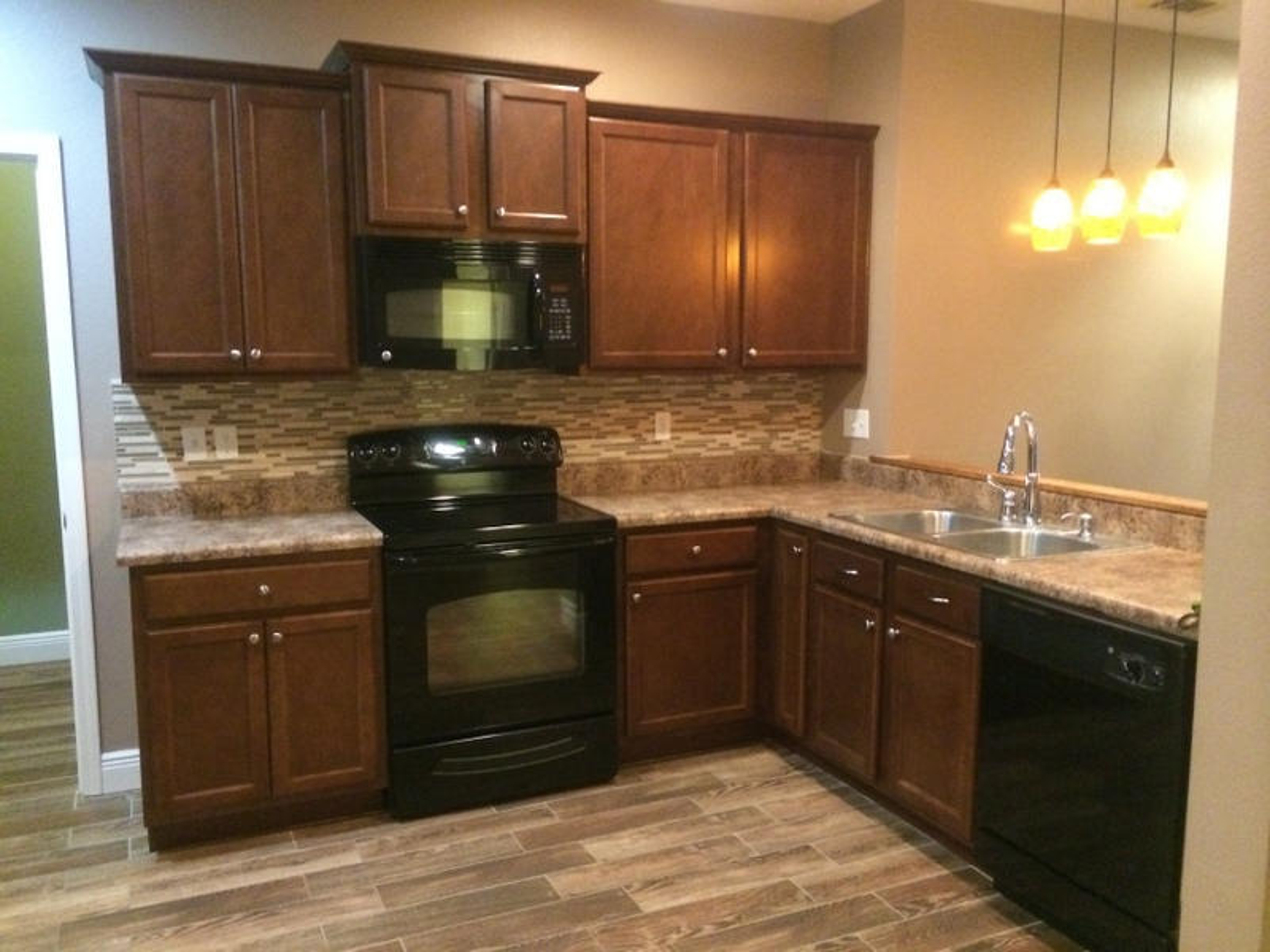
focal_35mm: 30
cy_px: 476
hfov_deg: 60.0
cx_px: 635
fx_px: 1101
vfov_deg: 46.8
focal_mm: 4.12
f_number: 2.2
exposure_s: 1/15
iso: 500
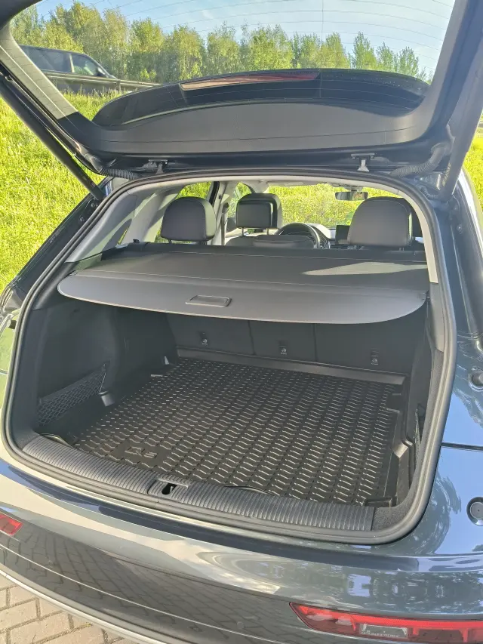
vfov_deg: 67.3
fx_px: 484
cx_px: 242
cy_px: 322
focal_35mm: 26
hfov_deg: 53.1
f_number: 1.8
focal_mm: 4.84
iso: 80
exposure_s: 1/100
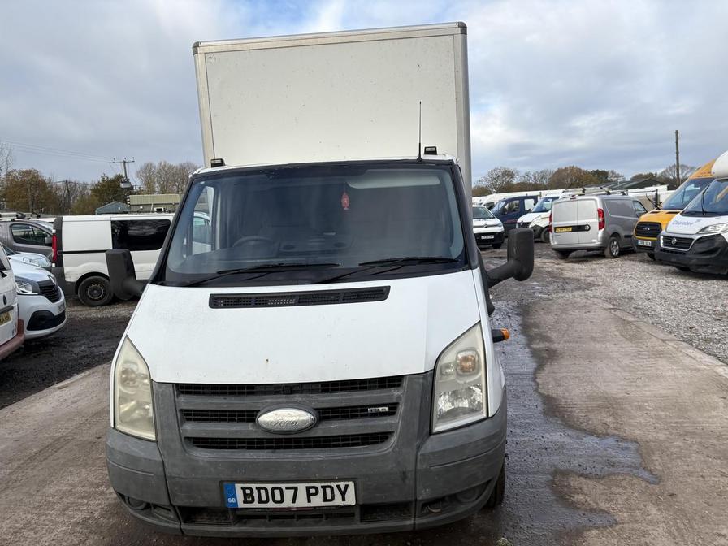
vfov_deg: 53.1
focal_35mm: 26
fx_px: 547
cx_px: 364
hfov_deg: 67.3
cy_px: 273
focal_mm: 5.96
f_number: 1.6
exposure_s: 1/1799
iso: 50
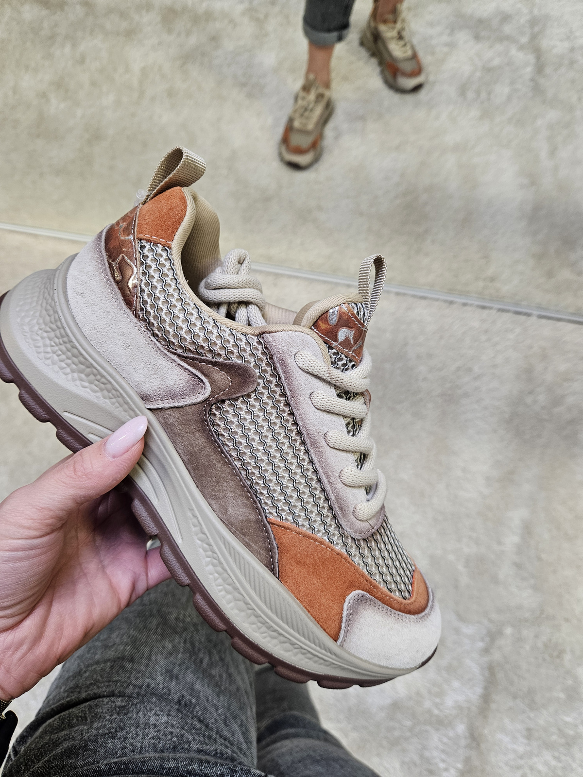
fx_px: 516
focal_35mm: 23
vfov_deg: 73.9
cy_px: 388
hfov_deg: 58.9
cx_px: 292
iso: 320
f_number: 1.8
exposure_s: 1/100
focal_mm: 5.4
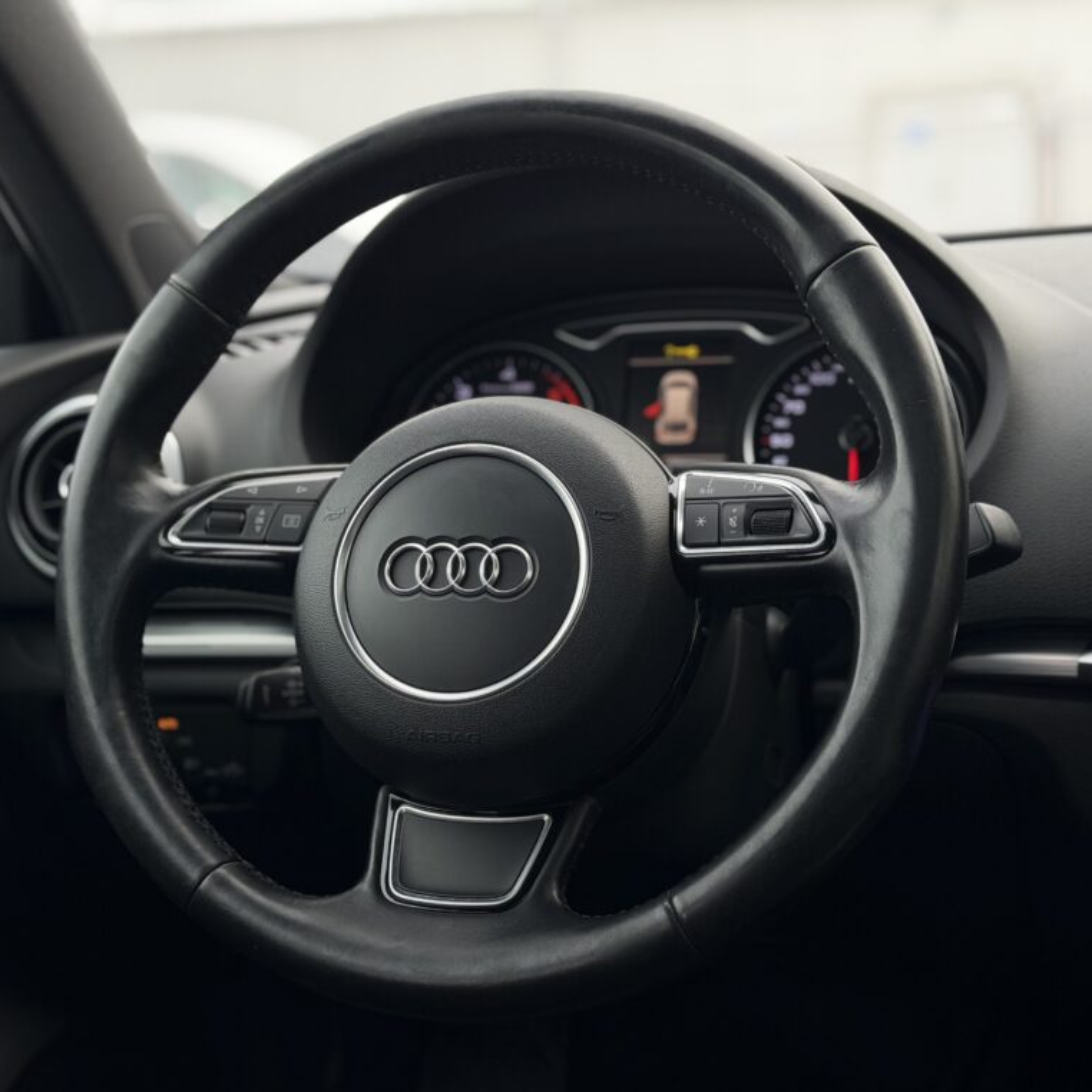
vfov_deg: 30.0
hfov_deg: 30.0
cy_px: 549
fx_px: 2034
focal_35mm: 57
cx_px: 500
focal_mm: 6.76
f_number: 1.78
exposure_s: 1/192
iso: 80
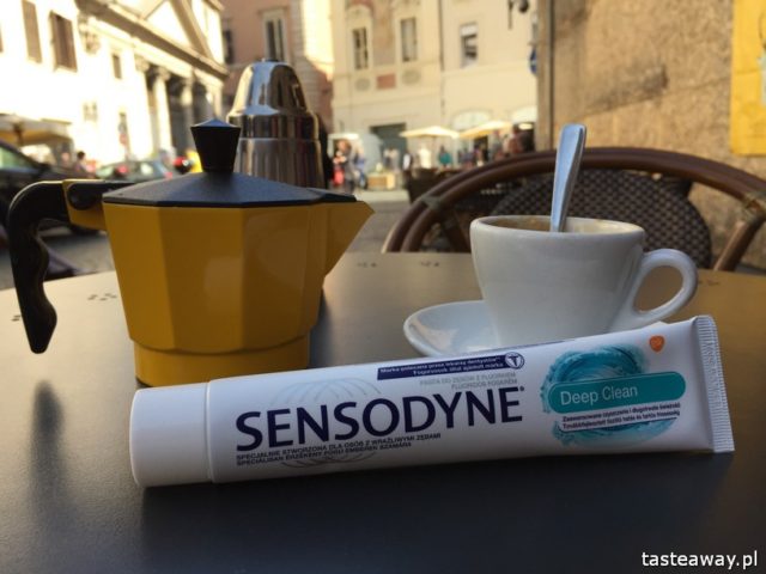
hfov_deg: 61.7
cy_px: 287
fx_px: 642
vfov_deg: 48.2
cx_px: 383
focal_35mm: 29
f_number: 2.2
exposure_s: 1/590
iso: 32
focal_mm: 4.15
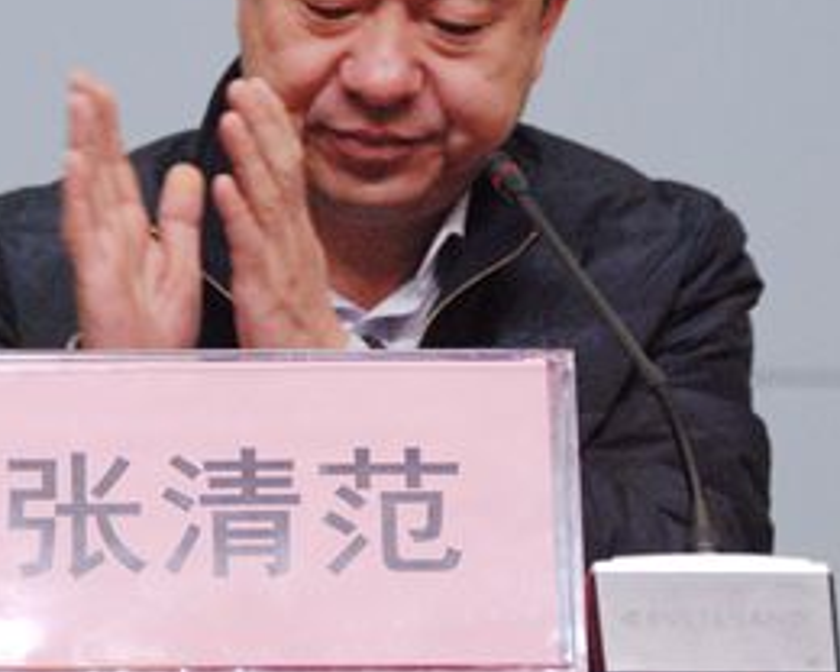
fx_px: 7558
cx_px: 317
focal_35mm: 304
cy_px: 179
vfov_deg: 5.1
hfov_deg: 6.4
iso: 1600
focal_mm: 112
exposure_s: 1/250
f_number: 5.6
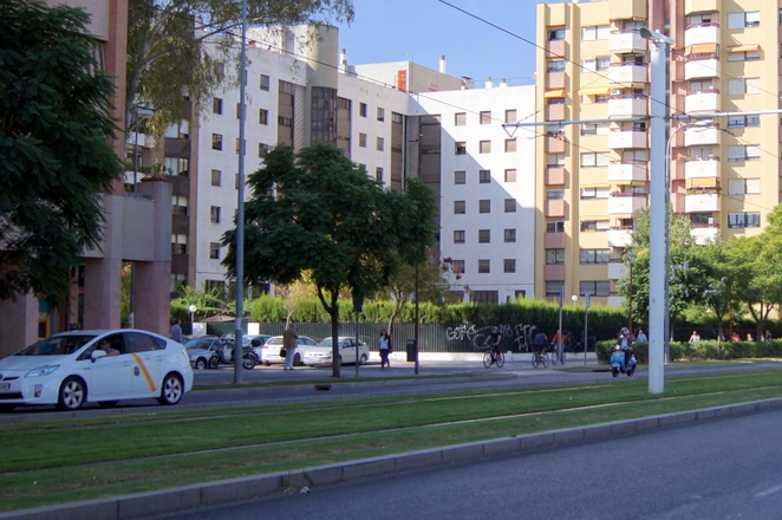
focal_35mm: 65
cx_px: 604
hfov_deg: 30.4
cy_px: 245
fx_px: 1411
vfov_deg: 20.9
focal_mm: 28
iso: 100
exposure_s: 1/160
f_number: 4.5
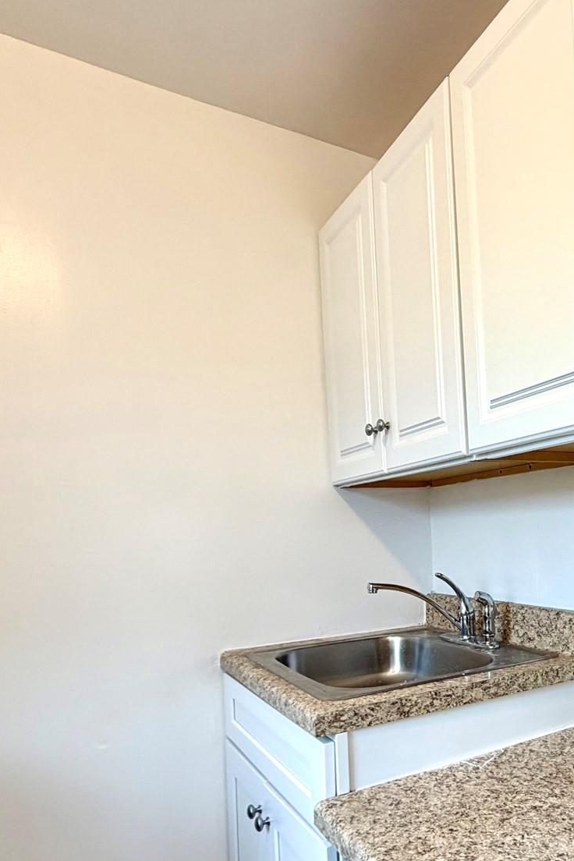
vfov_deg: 66.5
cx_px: 519
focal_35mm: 27
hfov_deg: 43.7
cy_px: 530
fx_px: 646
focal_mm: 2.22
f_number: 2.2
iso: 125
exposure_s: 1/120
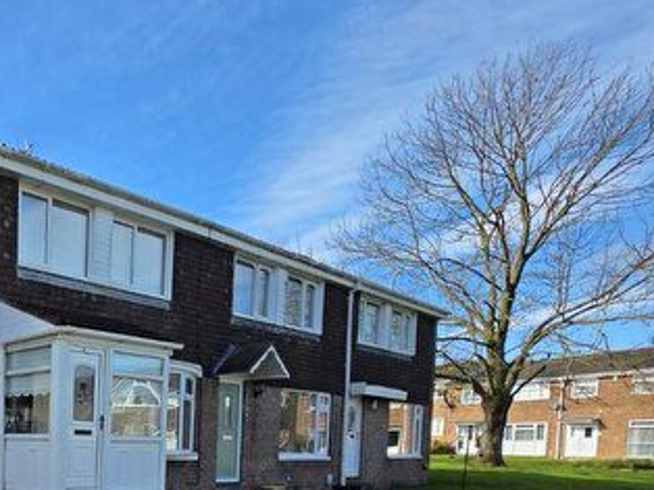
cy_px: 470
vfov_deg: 42.7
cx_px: -44
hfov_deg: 47.3
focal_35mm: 29
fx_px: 547
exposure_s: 1/1946
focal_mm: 2.2
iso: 40
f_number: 1.9
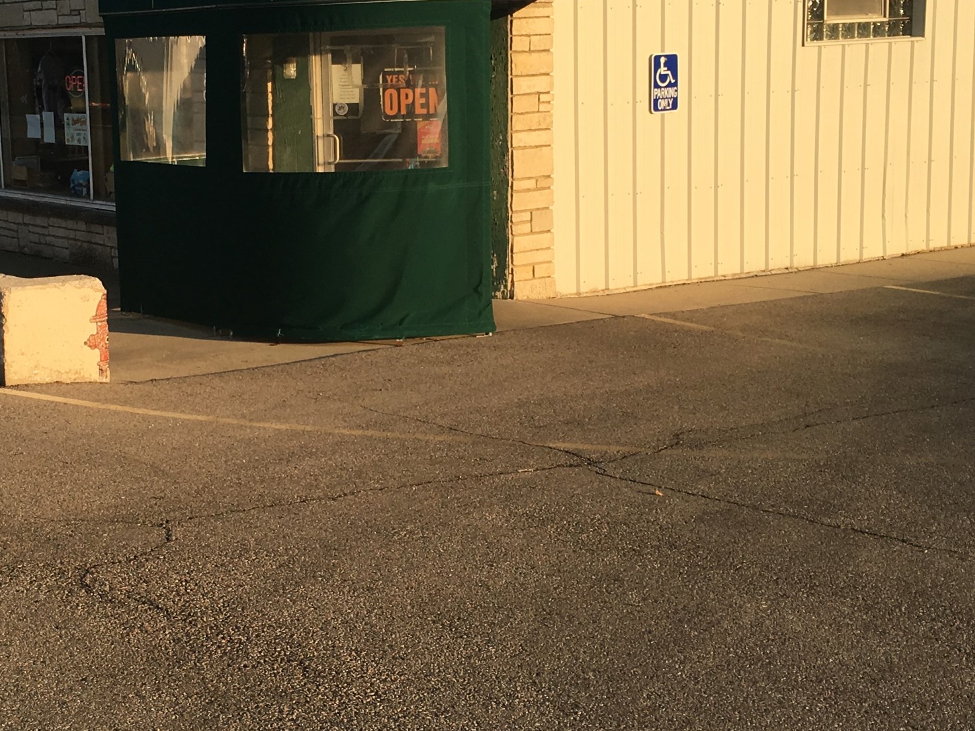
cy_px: 320
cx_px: 284
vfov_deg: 24.4
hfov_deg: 31.8
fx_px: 1690
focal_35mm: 60
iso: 25
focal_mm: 4.15
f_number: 2.2
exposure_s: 1/999
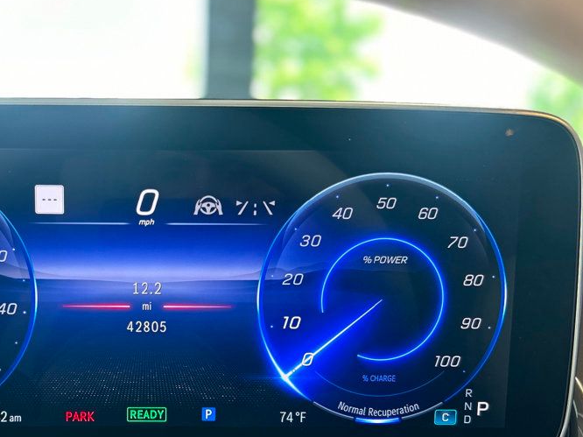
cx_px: 140
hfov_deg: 45.1
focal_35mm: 40
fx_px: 673
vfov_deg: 35.4
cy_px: 309
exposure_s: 1/59
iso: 125
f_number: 1.5
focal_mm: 5.7
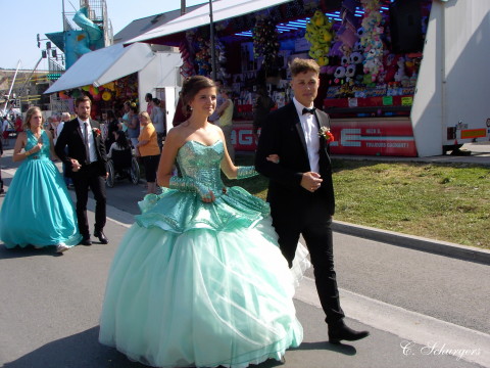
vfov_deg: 36.0
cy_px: 184
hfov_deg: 46.8
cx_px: 245
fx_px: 566
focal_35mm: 40
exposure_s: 1/240
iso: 70
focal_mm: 6.2
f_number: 5
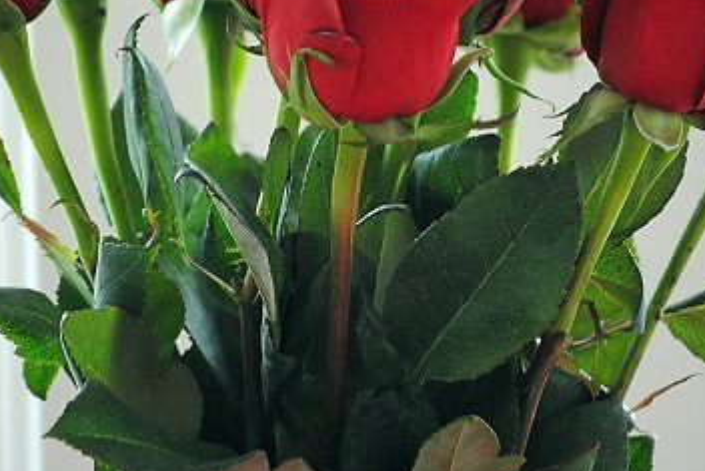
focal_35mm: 469
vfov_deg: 2.9
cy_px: 128
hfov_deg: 4.4
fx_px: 9188
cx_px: 373
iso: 1000
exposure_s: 1/30
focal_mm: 200
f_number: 5.6
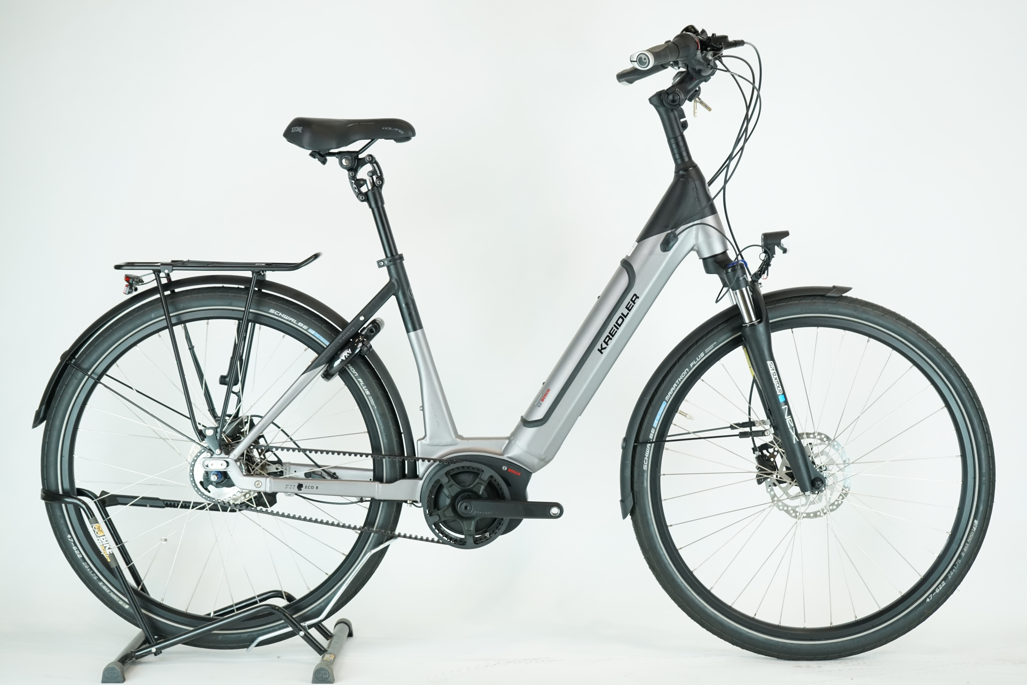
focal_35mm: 67
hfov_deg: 30.1
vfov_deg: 20.3
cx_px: 514
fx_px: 1911
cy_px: 342
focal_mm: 67
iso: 1600
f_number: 5.6
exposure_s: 1/200
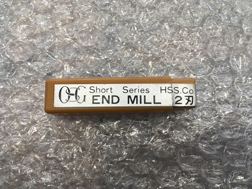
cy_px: 94
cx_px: 126
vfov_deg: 48.2
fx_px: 211
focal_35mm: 29
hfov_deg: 61.7
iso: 25
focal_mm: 4.15
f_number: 2.2
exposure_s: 1/30
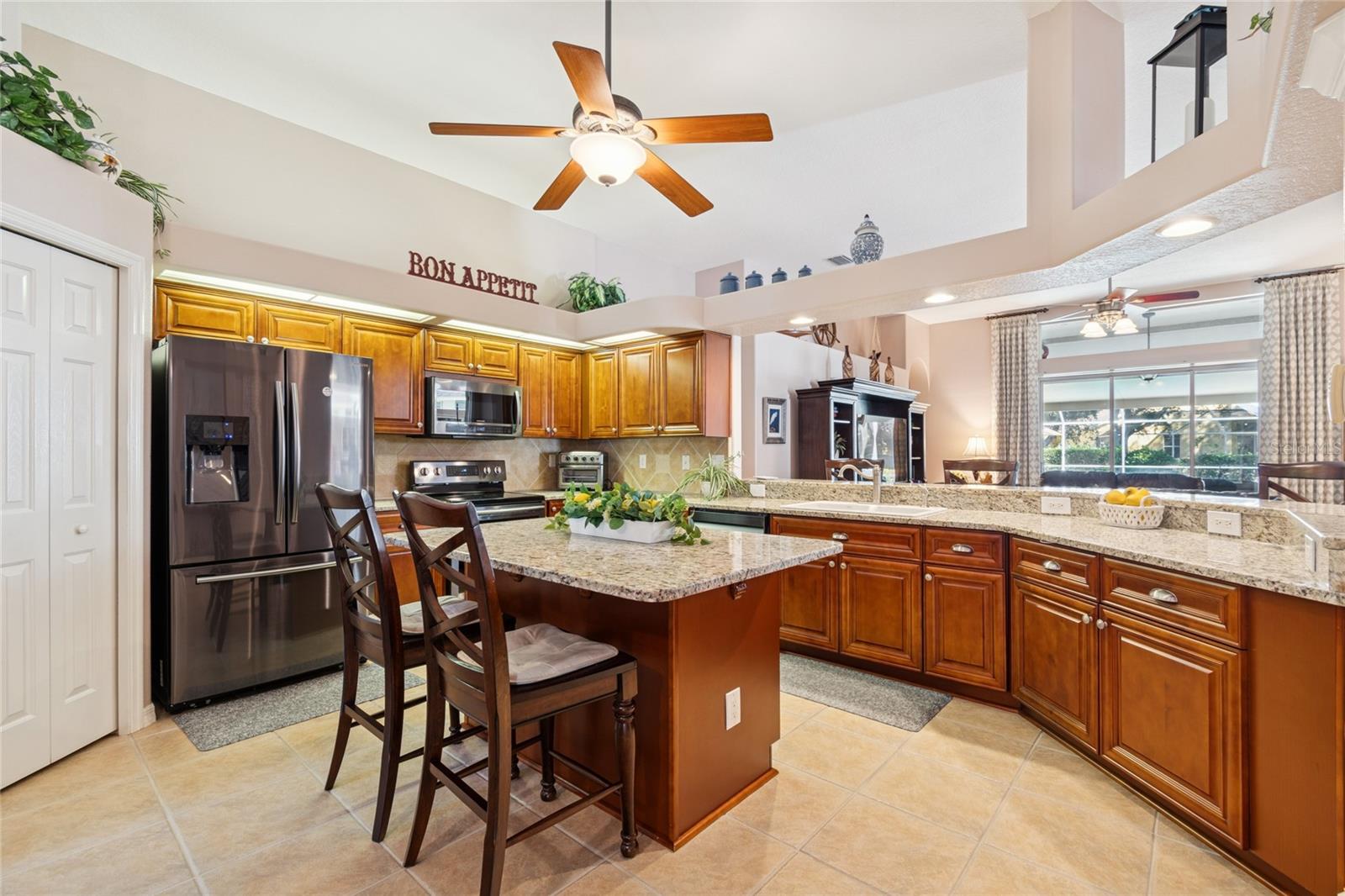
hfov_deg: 100.4
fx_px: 560
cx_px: 672
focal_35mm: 15
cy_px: 448
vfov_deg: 77.3
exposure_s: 1.6
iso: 100
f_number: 7.1
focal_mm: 10
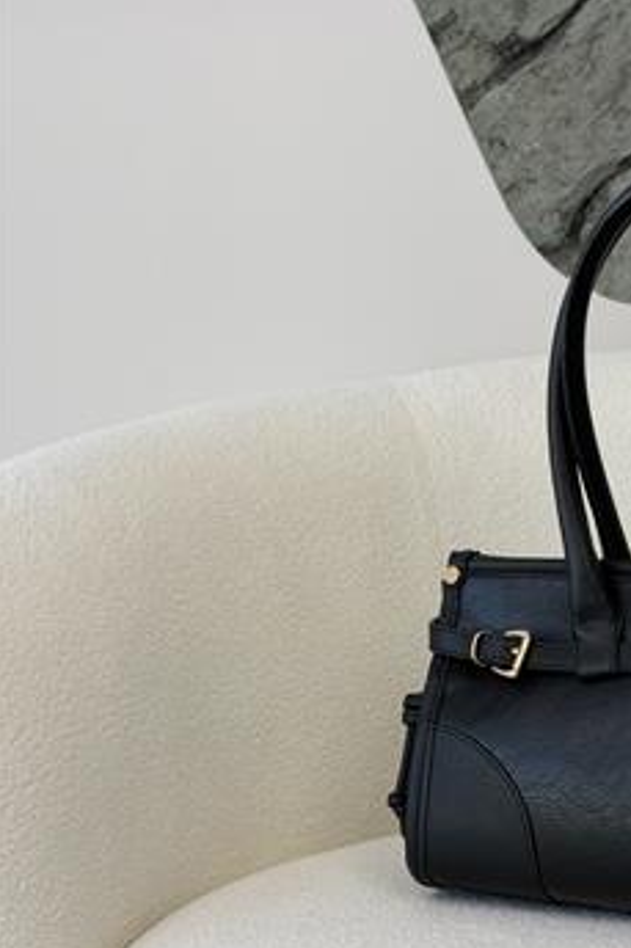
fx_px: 1579
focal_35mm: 60
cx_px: 419
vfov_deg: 33.4
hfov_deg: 22.5
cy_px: 473
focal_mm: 6.76
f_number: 1.78
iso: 64
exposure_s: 1/466
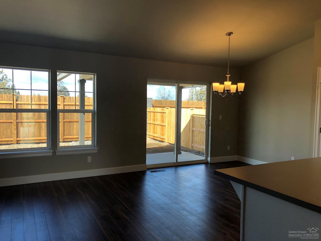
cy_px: 120
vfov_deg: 49.7
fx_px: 260
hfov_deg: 63.5
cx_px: 160
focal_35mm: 28
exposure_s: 1/120
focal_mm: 4
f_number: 1.8
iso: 32
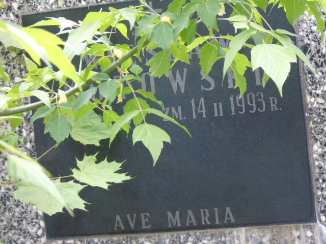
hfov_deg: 12.2
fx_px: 1526
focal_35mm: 162
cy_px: 122
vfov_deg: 9.2
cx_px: 163
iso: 400
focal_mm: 29
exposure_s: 1/80
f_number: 4.9
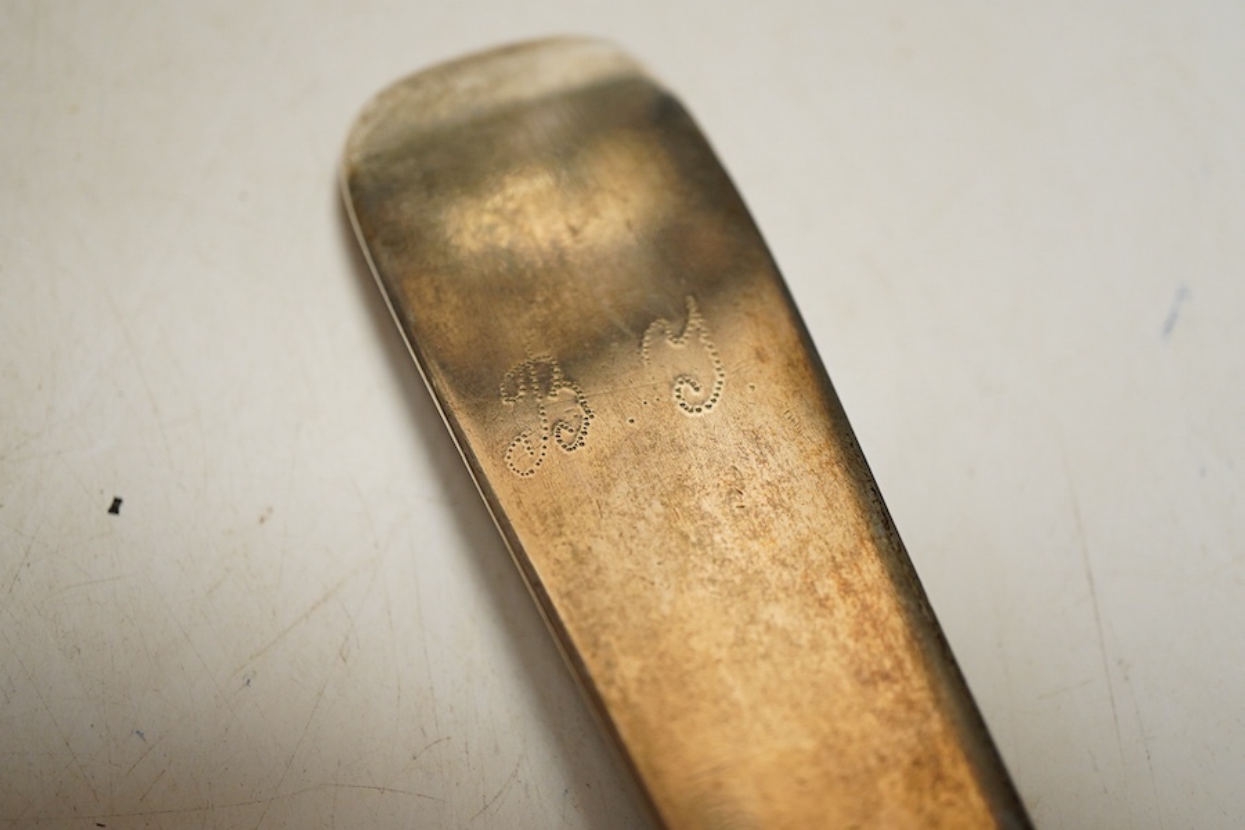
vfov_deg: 29.9
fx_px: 1556
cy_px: 415
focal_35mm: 45
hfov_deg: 43.6
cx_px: 622
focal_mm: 30
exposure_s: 1/125
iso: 1250
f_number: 3.5
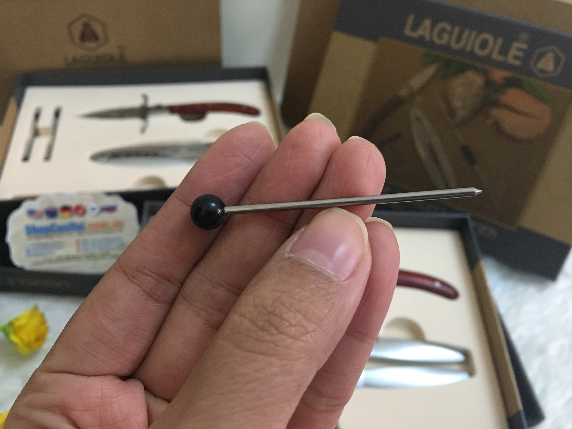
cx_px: 286
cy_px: 214
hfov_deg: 61.7
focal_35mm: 29
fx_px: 479
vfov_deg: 48.2
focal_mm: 4.15
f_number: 2.2
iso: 125
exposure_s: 1/17
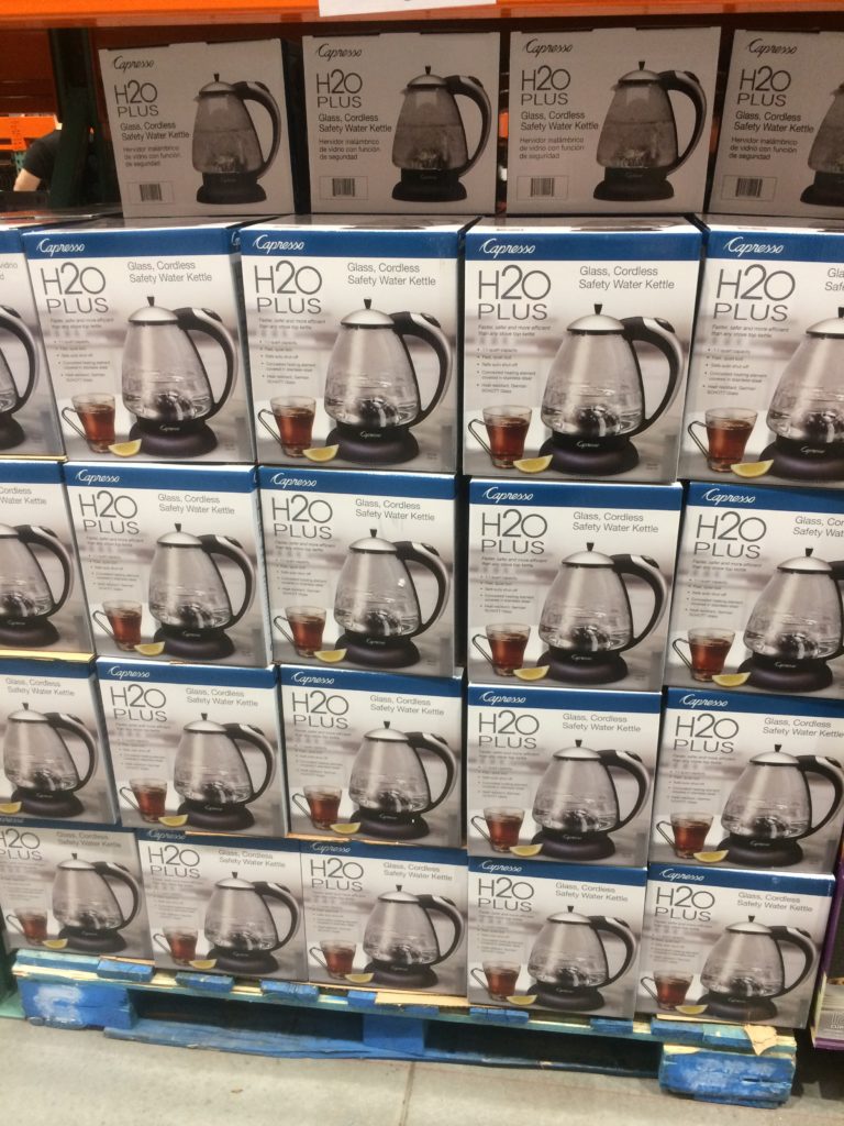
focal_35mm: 29
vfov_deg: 61.7
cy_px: 563
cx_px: 422
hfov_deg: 48.2
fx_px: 943
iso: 125
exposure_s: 1/30
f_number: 2.2
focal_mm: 4.15
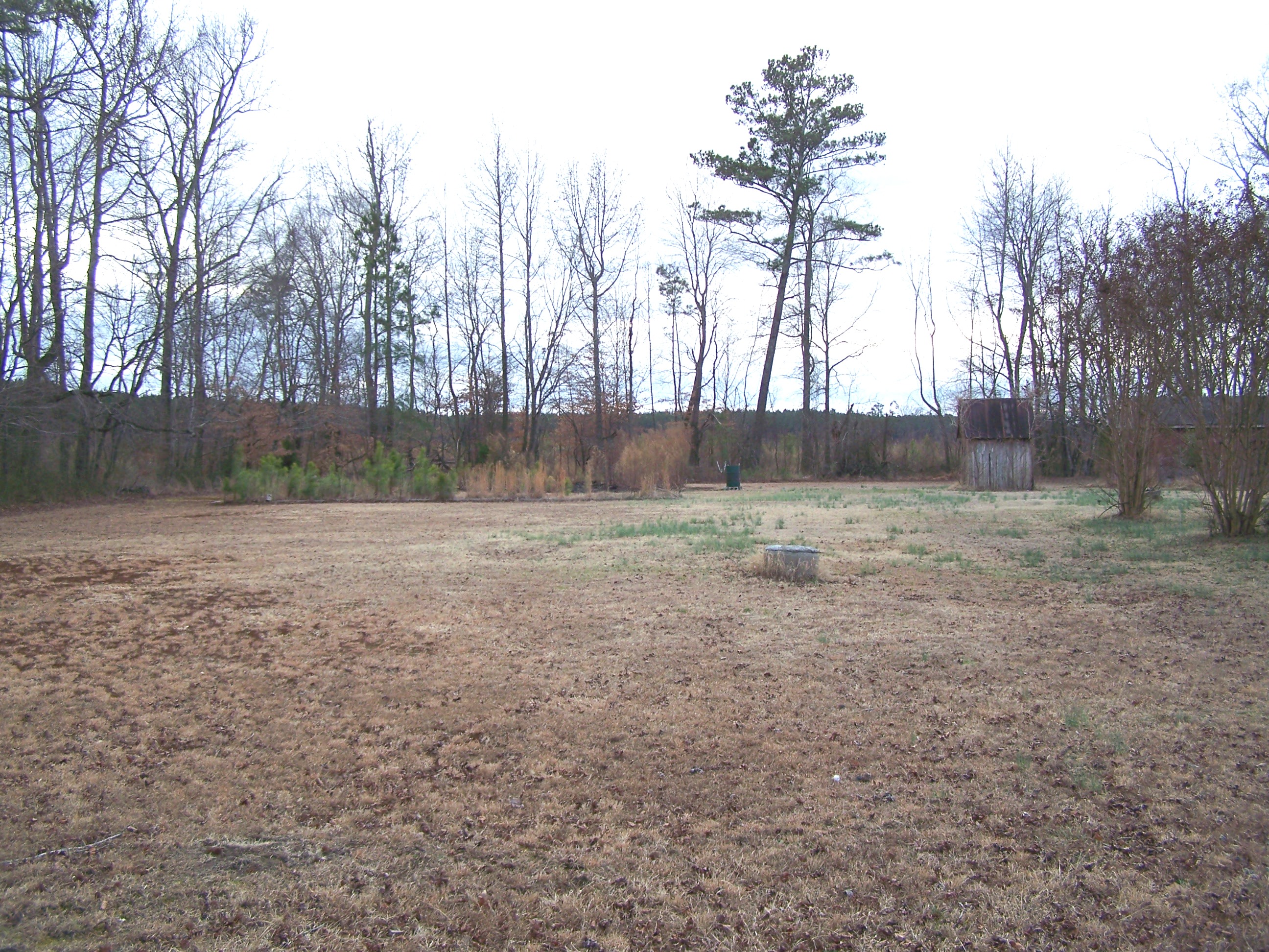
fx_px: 1393
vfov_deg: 37.7
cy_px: 476
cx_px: 634
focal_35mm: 38
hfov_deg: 49.0
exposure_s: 1/400
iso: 64
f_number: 2.8
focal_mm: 6.3
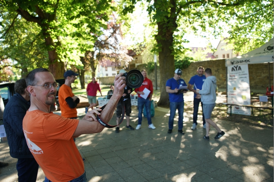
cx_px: 137
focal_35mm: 26
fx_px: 198
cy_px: 91
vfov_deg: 49.5
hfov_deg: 69.4
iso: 500
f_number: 4.5
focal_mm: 26
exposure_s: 1/250
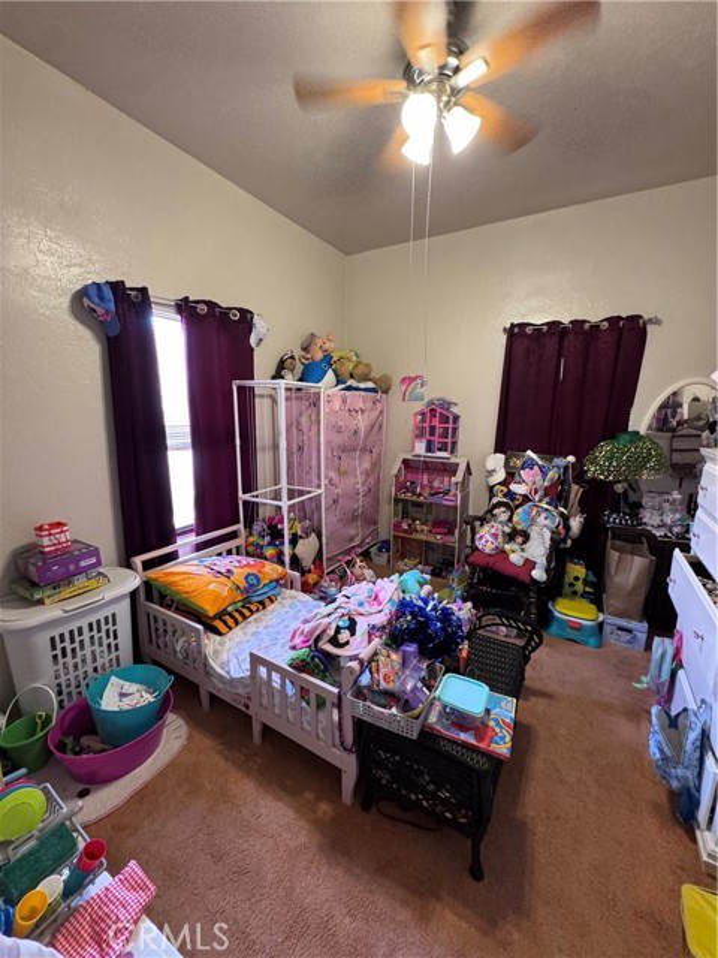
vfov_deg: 102.1
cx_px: 359
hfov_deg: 85.7
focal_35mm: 14
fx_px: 387
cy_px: 479
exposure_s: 1/60
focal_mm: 2.22
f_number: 2.2
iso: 500
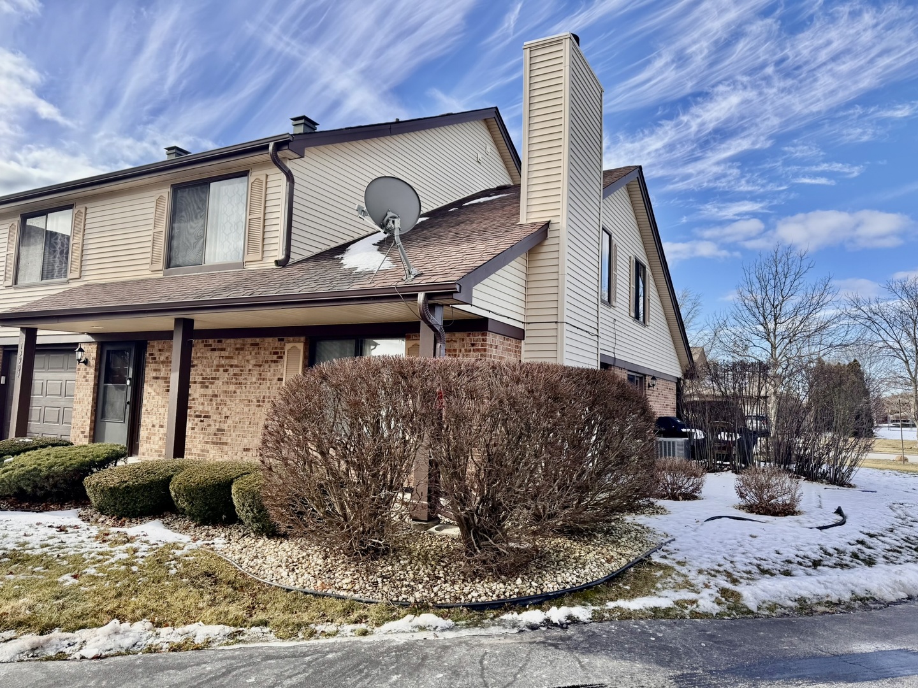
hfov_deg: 71.6
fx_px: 636
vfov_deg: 56.8
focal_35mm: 24
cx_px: 459
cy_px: 344
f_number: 1.78
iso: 80
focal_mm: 6.76
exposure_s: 1/2604
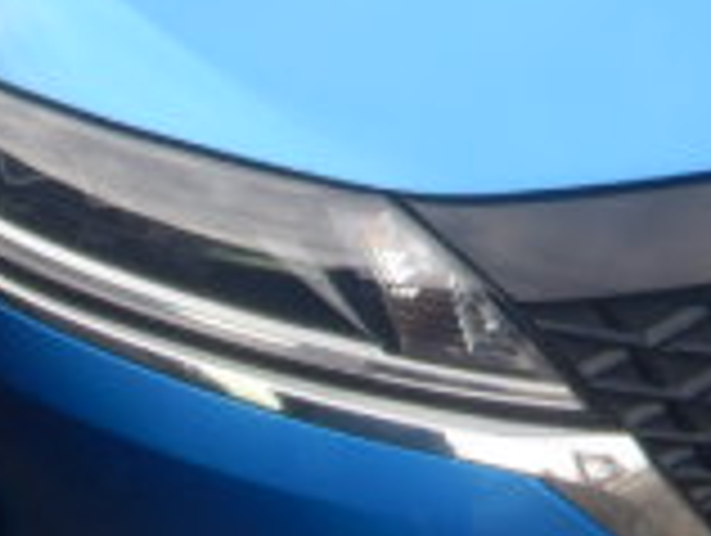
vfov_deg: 15.0
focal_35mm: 97
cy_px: -5
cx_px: 400
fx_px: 1995
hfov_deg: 20.2
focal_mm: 4.3
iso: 125
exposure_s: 1/125
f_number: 2.8
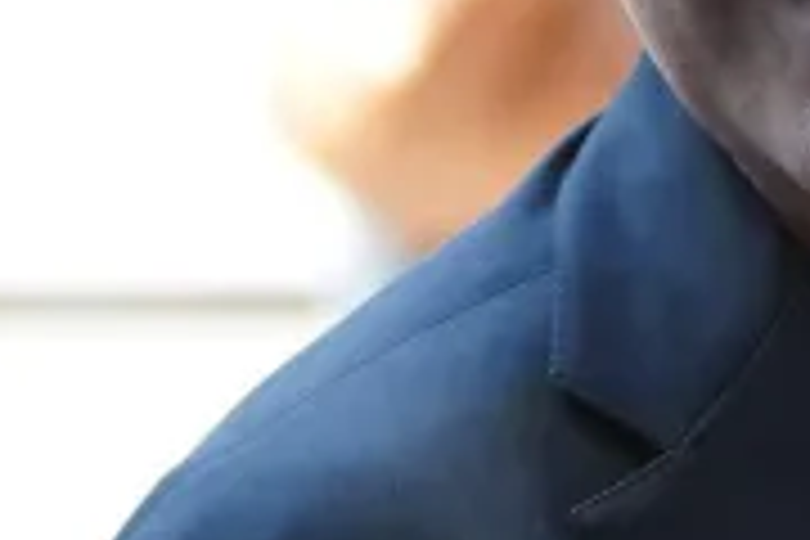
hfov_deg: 4.6
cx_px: 1395
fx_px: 9944
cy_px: -27
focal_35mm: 442
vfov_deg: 3.1
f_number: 2.8
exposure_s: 1/640
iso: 640
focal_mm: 70
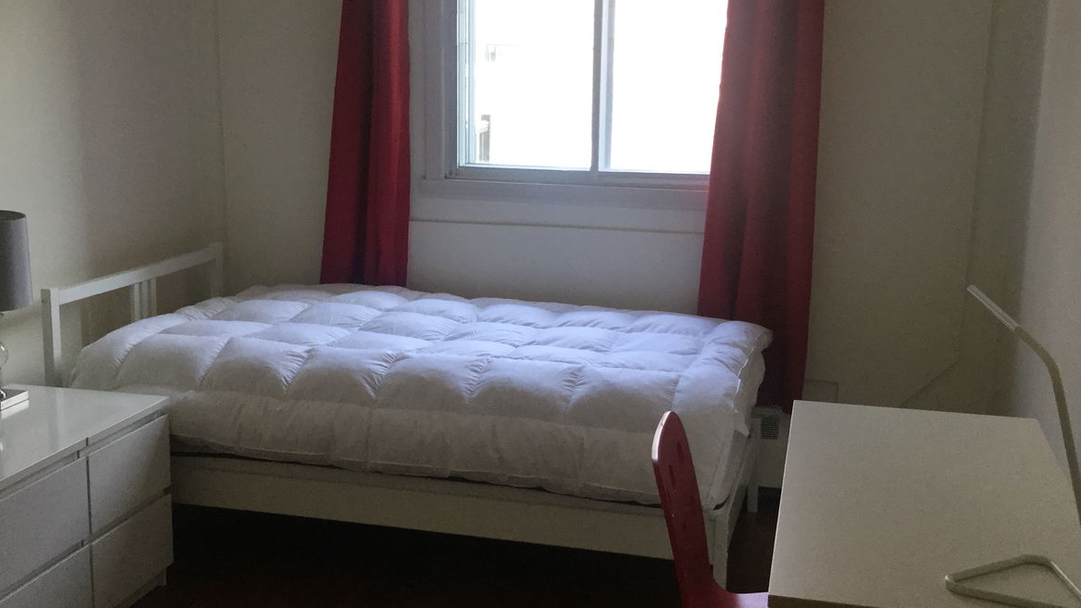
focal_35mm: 46
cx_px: 481
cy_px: 334
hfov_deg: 44.5
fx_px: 1319
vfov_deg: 26.0
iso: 32
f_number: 2.4
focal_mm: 3.3
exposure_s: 1/30
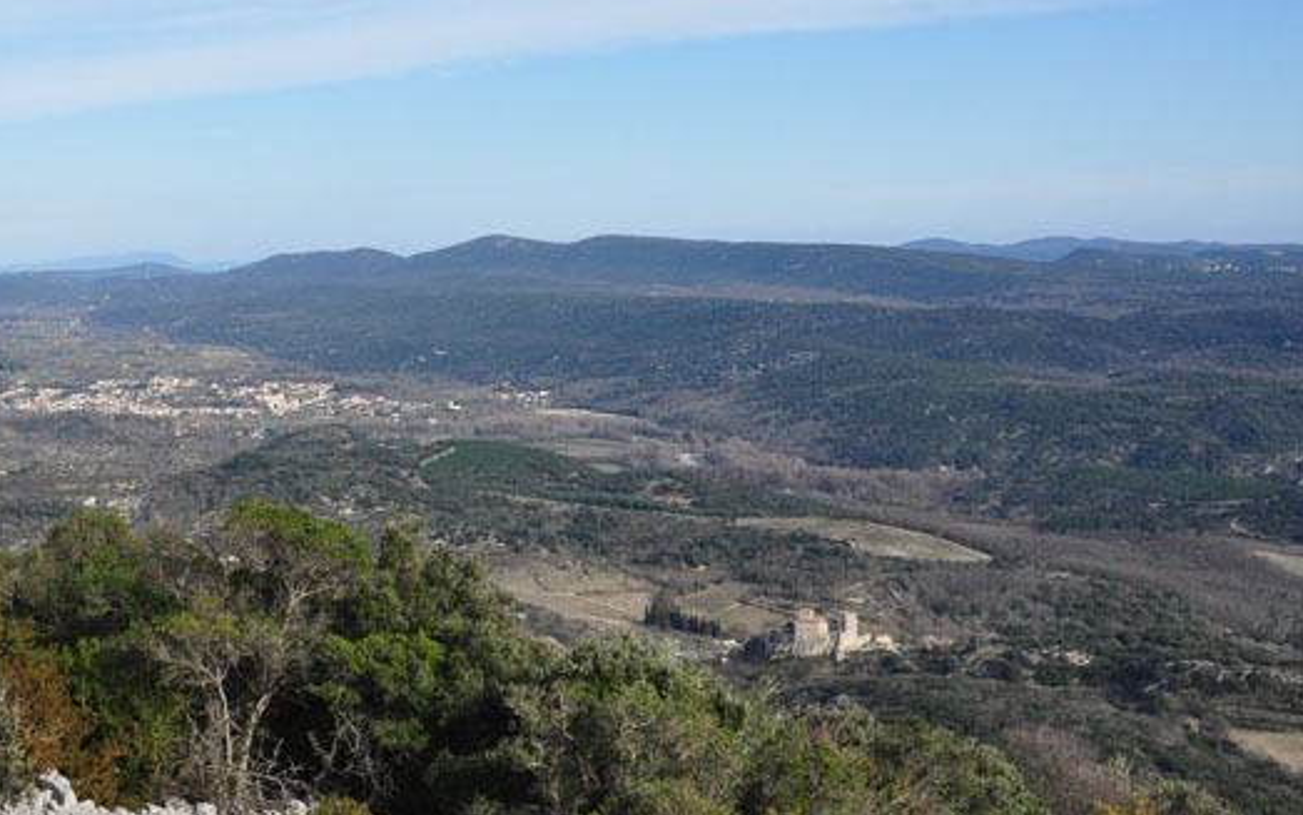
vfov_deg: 19.1
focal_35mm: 68
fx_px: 2407
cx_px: 351
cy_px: 582
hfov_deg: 29.9
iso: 400
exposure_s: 1/200
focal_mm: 29
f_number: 13
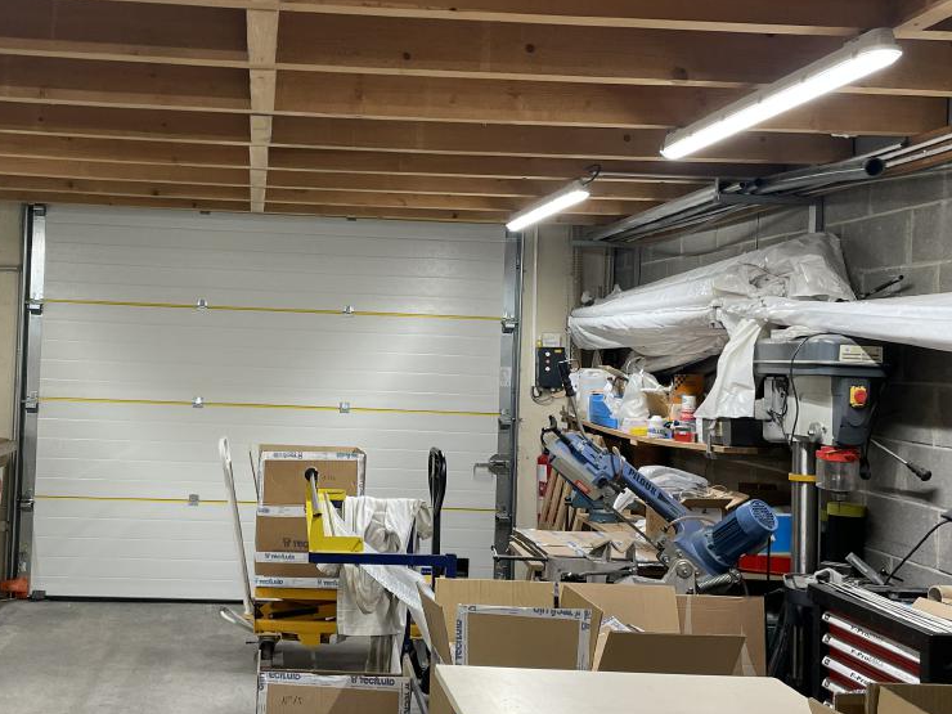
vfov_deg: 32.2
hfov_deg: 41.5
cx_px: 315
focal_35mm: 45
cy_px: 356
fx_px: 1238
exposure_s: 1/100
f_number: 1.6
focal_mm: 4.2
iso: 80
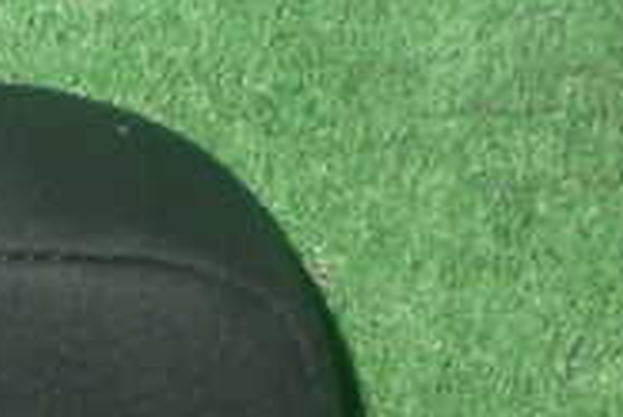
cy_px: 664
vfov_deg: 9.1
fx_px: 2546
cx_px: -247
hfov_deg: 13.3
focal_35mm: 147
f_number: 9
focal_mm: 7.84
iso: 800
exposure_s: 1/40
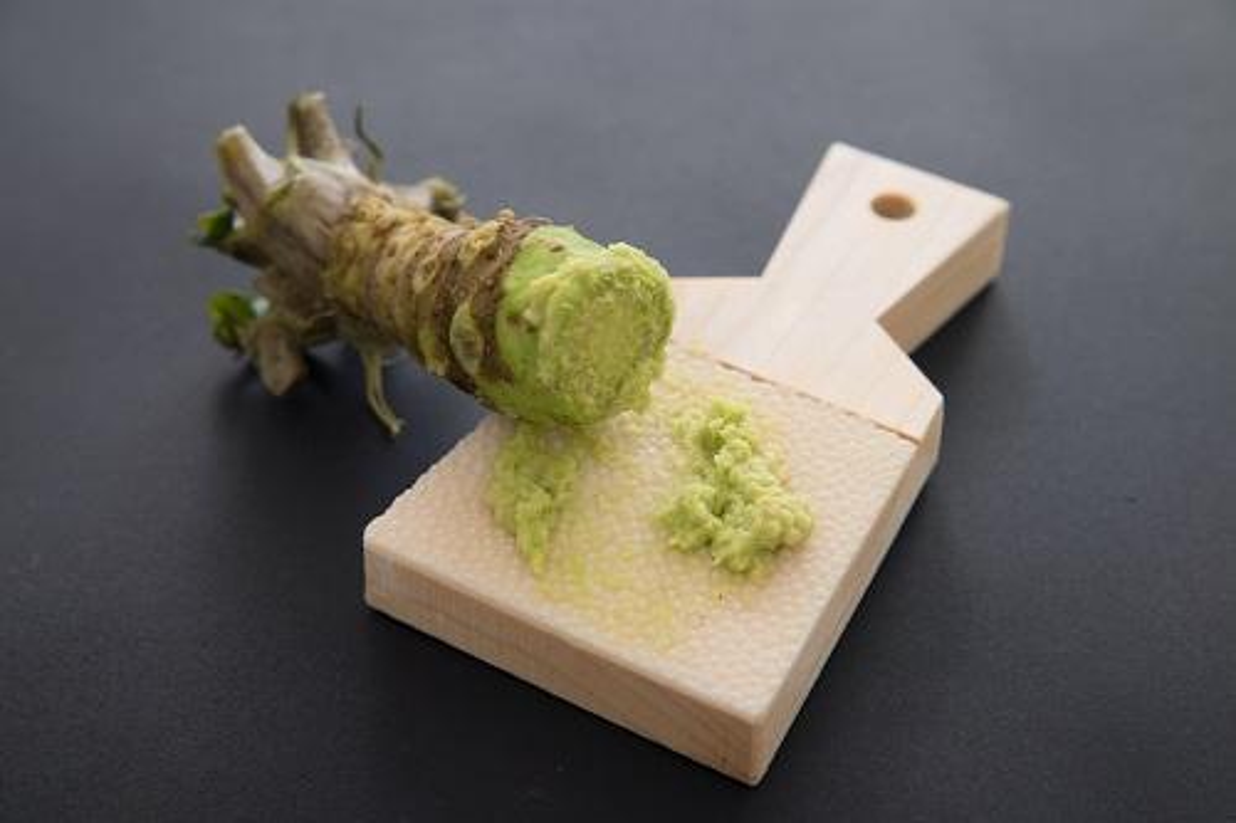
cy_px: 412
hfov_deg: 27.0
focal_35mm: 75
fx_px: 2574
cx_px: 618
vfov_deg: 18.2
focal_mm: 75
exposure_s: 1/125
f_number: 9
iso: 100
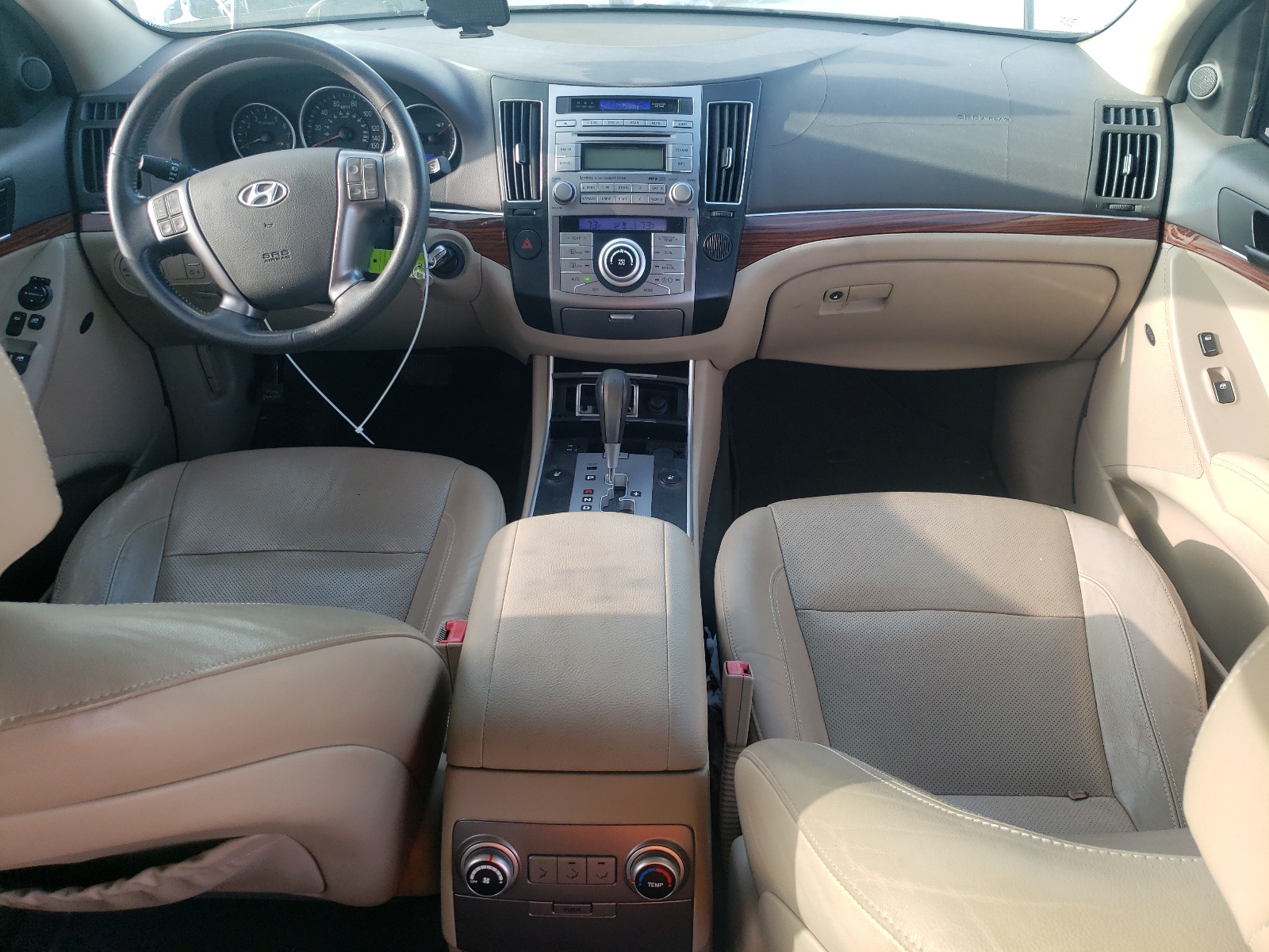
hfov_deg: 67.3
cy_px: 476
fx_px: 953
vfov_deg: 53.1
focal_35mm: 26
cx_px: 634
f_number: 1.5
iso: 50
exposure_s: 1/156
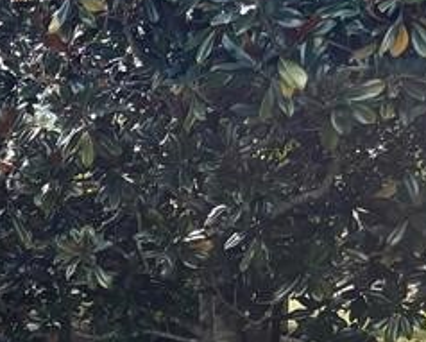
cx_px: -379
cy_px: 489
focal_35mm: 109
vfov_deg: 13.5
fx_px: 1376
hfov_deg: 14.9
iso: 50
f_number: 1.6
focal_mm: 5.96
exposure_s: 1/525
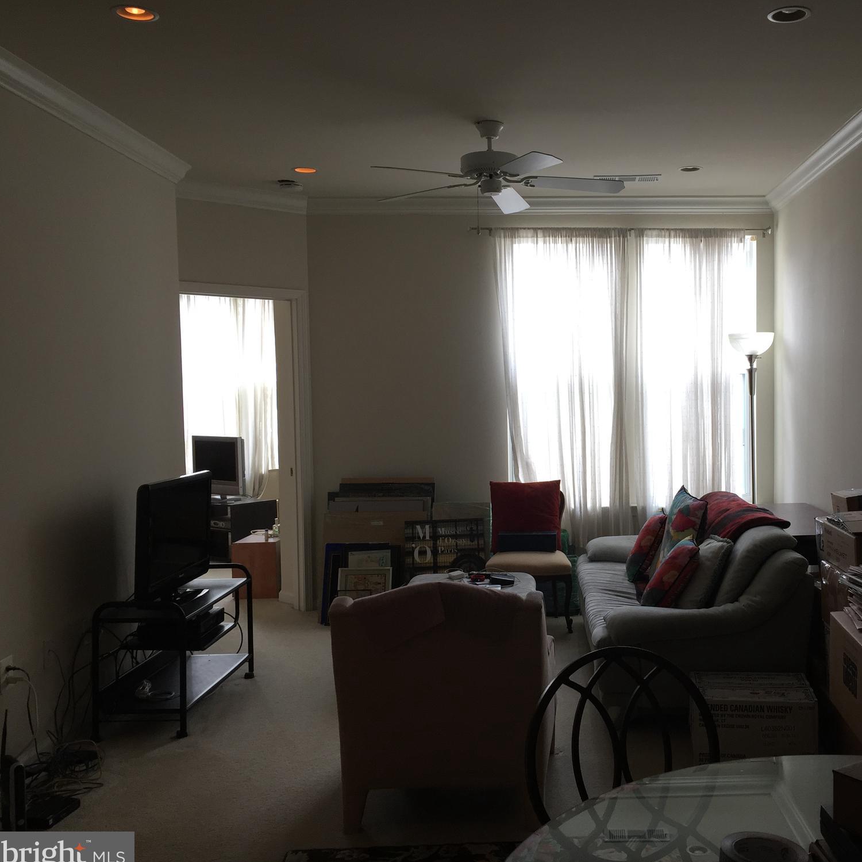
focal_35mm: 35
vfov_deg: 47.2
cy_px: 437
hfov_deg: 46.4
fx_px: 986
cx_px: 579
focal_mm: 4.15
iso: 40
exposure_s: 1/60
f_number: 2.2
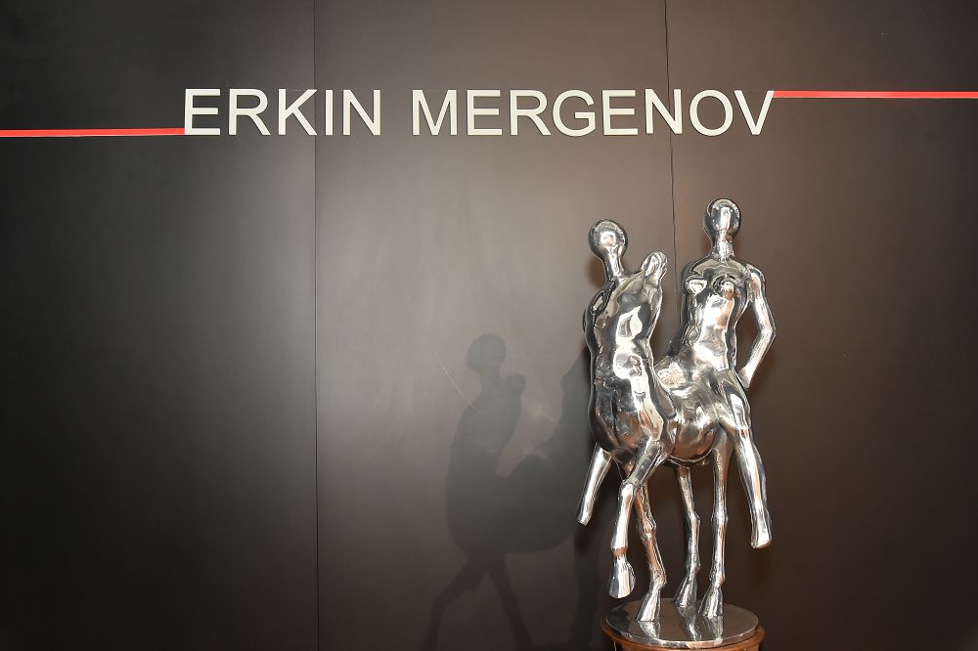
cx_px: 489
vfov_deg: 38.9
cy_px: 326
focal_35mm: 34
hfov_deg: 55.8
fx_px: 923
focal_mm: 34
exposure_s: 1/60
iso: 6400
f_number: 5.6
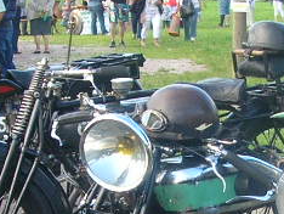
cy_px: 216
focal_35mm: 153
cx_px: 255
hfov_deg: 12.8
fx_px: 1257
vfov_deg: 9.6
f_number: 2.8
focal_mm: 5.8
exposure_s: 1/109
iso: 50
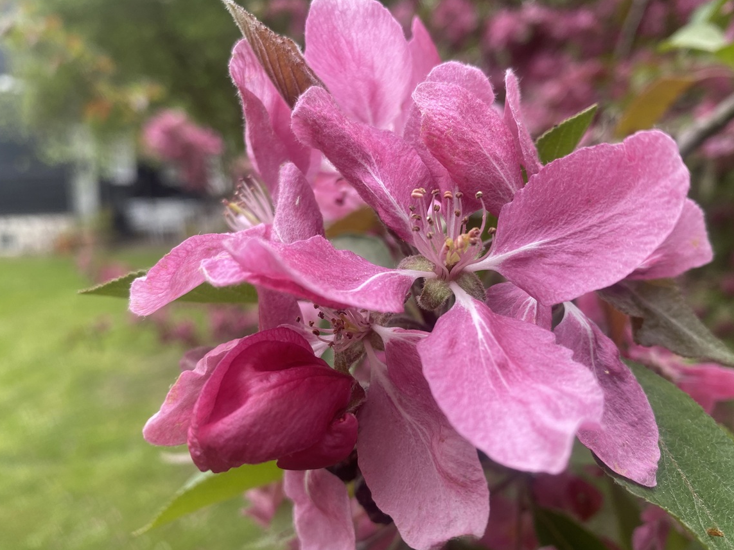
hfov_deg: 63.3
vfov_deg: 49.7
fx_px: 594
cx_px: 401
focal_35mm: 28
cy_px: 285
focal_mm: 4.25
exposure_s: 1/222
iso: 32
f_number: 1.8
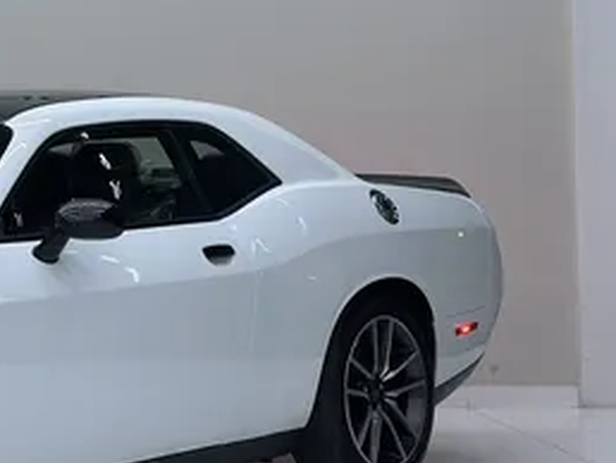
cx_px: -146
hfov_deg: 15.8
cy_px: 112
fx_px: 2120
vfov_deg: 12.4
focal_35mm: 119
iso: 64
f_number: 1.78
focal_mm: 6.86
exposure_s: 1/100
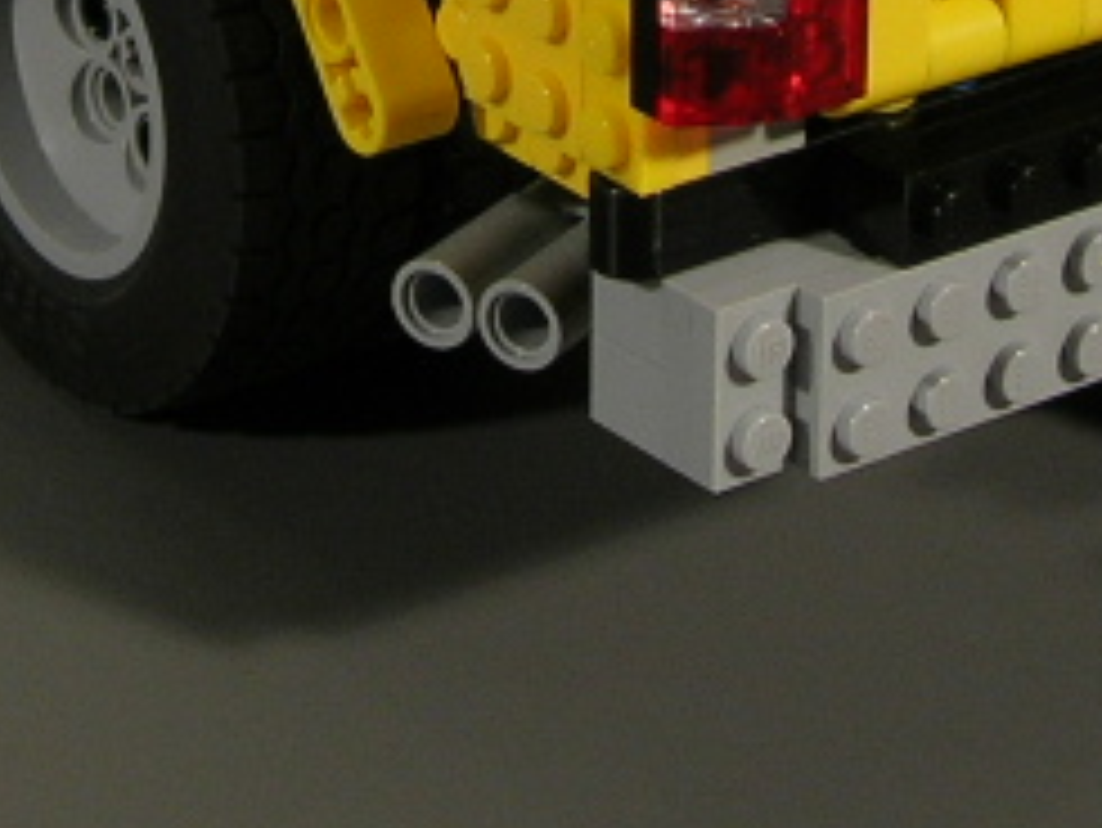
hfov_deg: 12.4
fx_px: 5064
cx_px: 486
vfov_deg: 9.0
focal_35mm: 159
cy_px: -526
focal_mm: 7.8
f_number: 2.8
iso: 64
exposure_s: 1/41.8
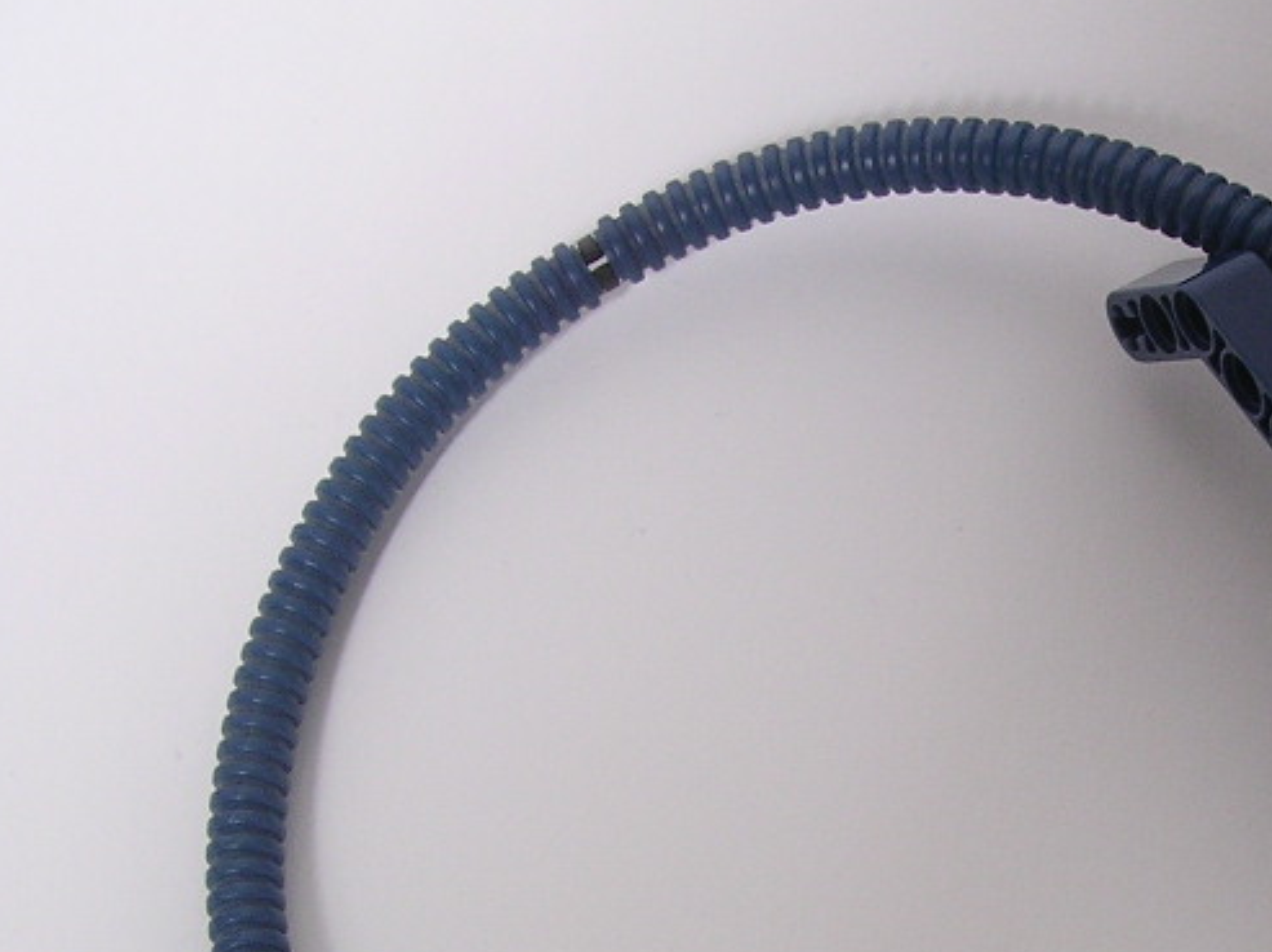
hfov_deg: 24.0
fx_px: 2901
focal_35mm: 79
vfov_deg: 18.3
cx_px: 1169
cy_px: 908
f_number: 2.8
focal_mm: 5.8
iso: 100
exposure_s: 1/19.4
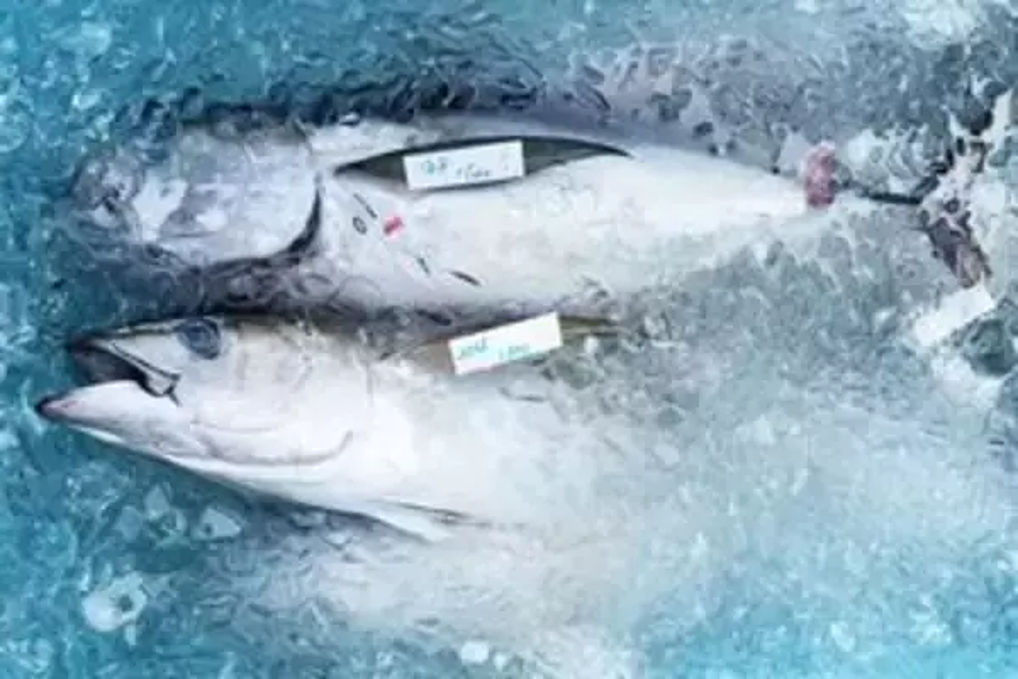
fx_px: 877
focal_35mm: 31
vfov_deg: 42.3
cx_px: 509
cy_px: 340
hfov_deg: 60.3
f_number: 9
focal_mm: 31
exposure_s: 1/320
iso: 400
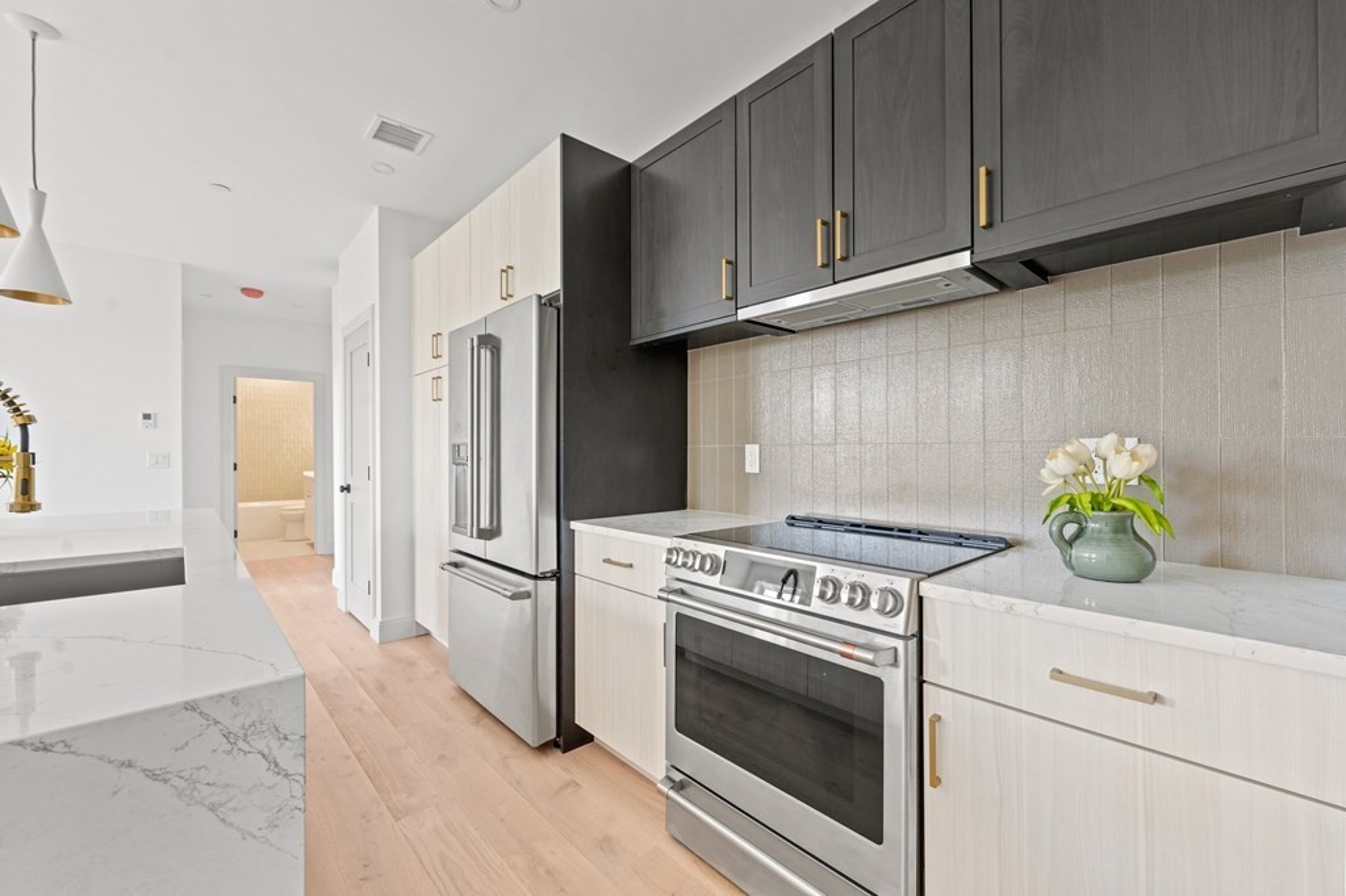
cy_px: 448
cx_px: 673
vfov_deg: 81.2
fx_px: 523
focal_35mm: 14
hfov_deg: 104.3
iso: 200
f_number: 8
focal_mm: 14
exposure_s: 1.3
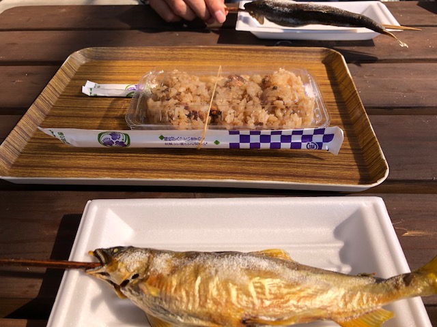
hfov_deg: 61.7
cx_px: 218
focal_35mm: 29
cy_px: 164
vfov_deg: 48.2
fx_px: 366
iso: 20
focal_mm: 3.99
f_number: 1.8
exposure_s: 1/960
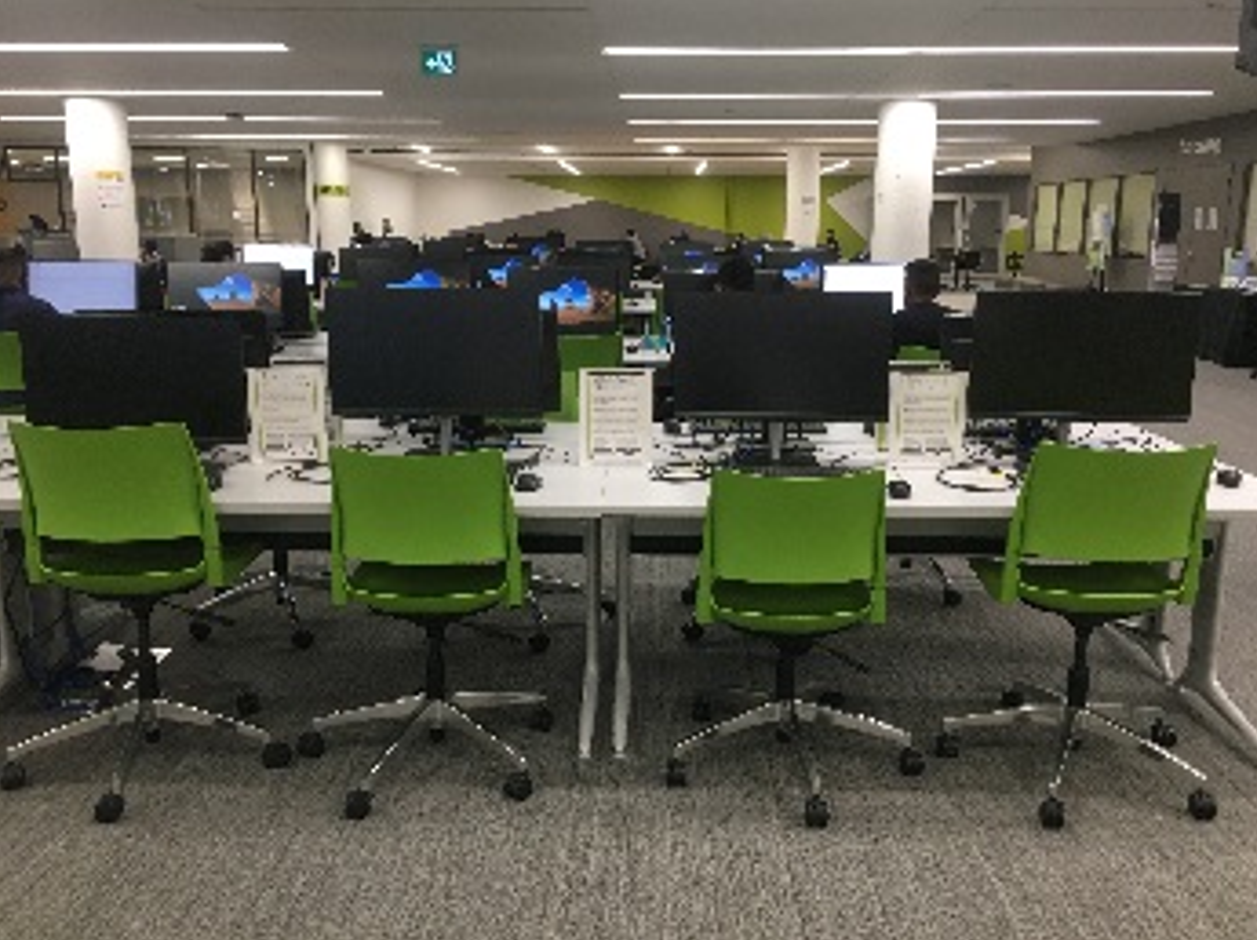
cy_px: 468
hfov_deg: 60.0
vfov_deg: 46.7
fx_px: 1088
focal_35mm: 30
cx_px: 647
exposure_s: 1/30
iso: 100
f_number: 2.2
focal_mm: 4.15
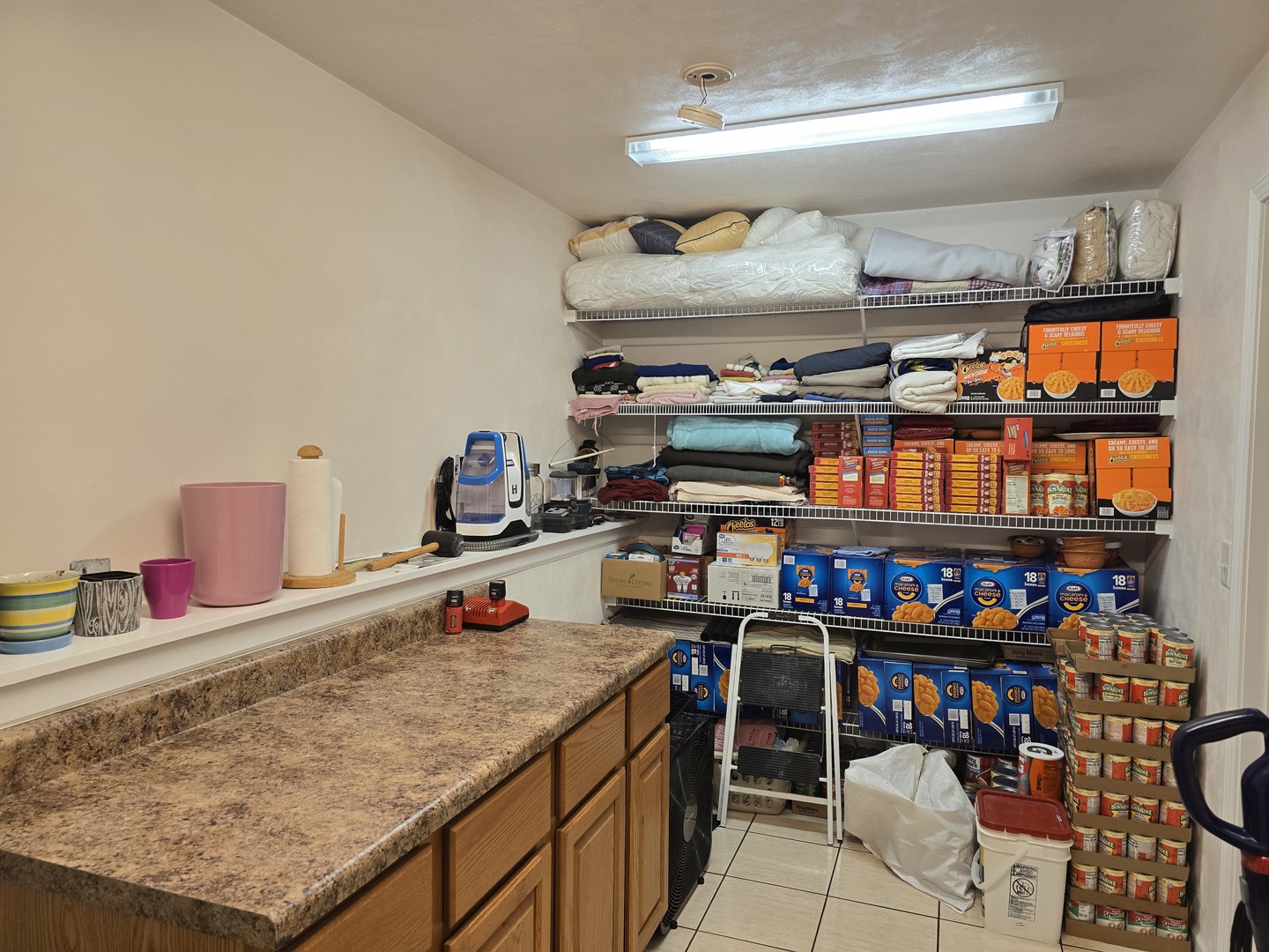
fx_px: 843
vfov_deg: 58.9
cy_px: 476
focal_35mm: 23
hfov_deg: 73.9
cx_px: 634
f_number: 1.7
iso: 125
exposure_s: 1/120
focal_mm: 6.3
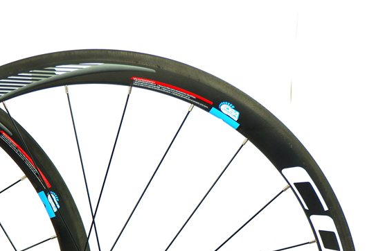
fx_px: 909
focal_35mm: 87
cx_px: -10
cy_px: 311
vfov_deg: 15.1
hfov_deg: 22.4
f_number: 4.4
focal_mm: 23.5
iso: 200
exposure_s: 1/180
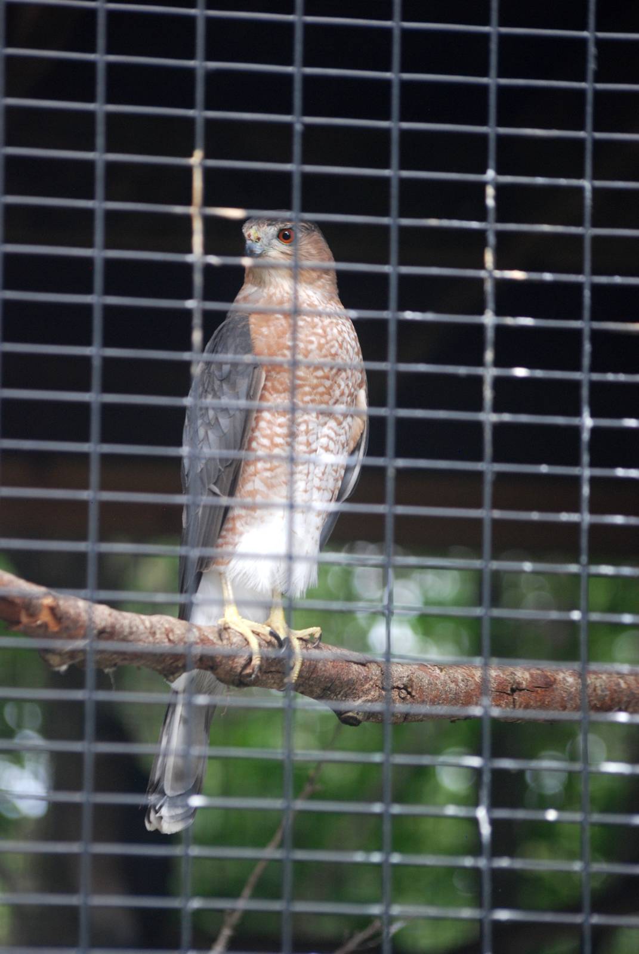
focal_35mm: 202
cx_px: 320
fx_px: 5376
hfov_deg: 6.8
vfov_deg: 10.1
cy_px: 477
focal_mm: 135
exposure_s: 1/250
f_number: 4.5
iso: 400
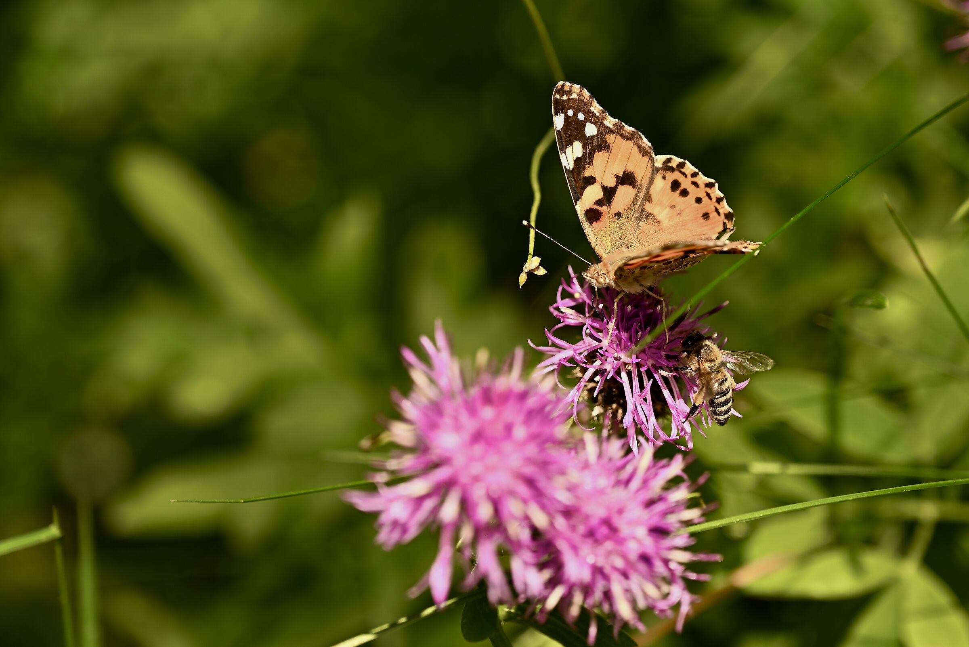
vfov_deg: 11.4
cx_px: 484
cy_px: 324
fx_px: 3231
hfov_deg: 17.1
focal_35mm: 120
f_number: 4
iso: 100
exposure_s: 1/640
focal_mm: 120
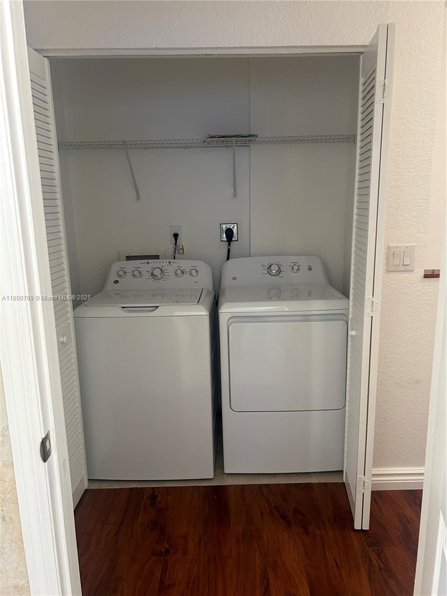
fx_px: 448
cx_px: 224
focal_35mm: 26
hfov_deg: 53.1
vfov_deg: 67.3
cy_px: 298
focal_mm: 5.7
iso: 160
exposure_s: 1/60
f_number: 1.5
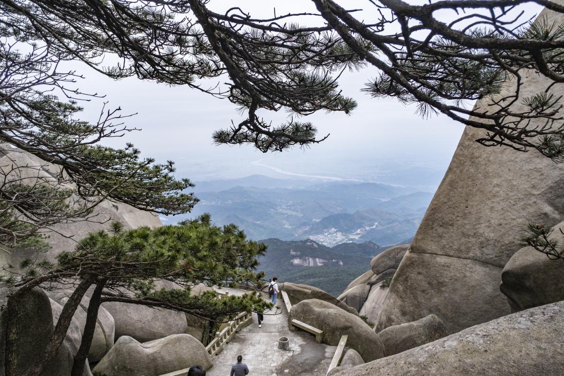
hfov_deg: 71.5
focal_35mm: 25
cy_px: 188
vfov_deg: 51.3
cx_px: 282
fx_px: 392
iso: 200
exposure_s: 1/250
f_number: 4
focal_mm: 16.5
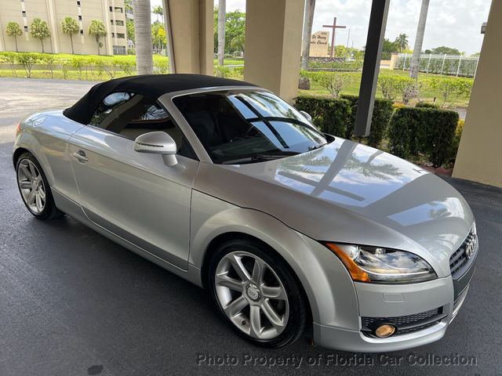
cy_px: 188
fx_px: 377
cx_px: 251
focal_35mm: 26
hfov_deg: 67.3
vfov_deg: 53.1
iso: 50
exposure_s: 1/581
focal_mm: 5.7
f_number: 1.5
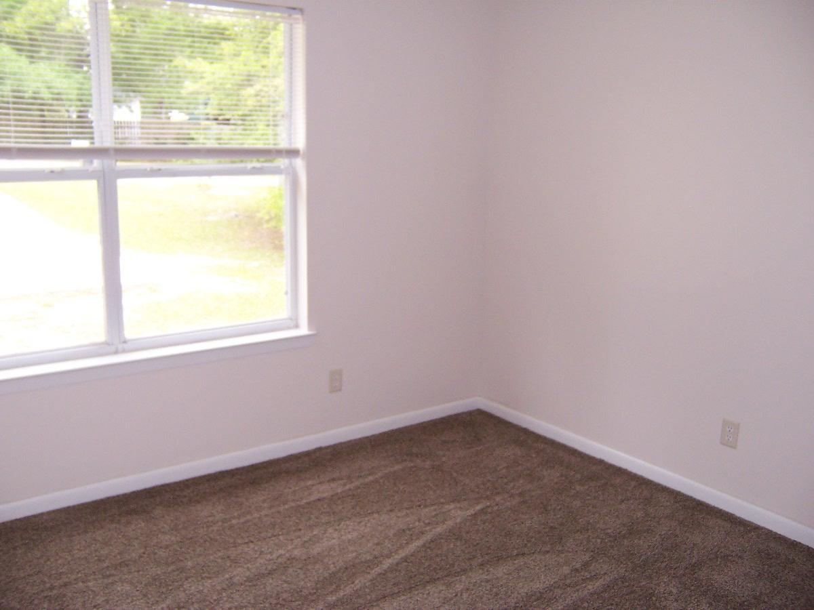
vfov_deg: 42.9
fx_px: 776
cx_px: 407
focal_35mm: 33
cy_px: 305
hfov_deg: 55.4
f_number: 2.8
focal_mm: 5.5
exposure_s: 1/60
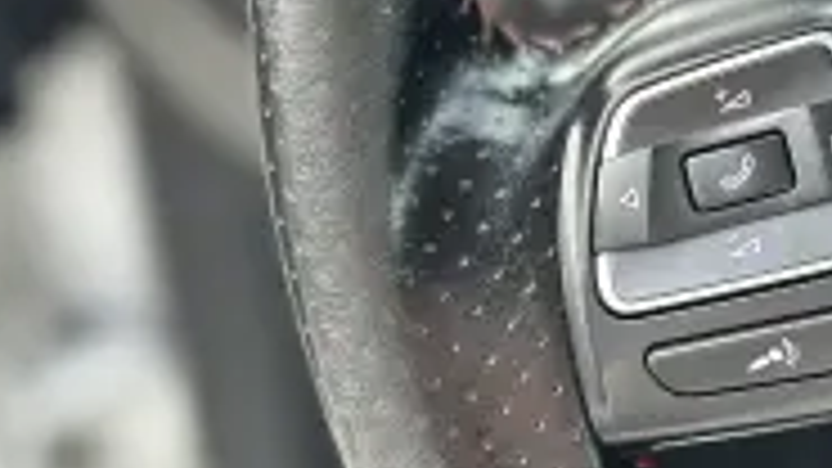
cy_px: -4
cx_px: 621
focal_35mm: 102
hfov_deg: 20.8
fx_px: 2250
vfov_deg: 11.7
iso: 64
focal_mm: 6.86
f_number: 1.78
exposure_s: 1/124
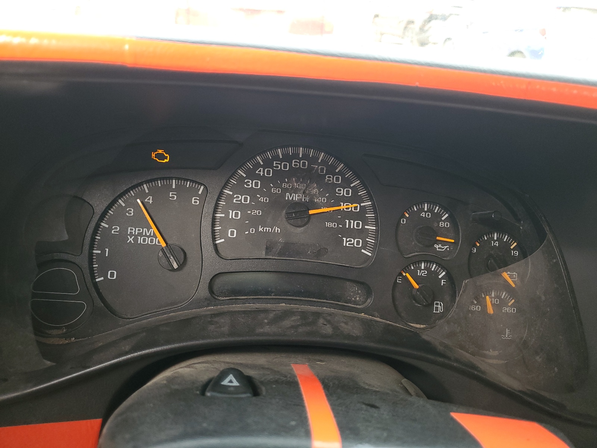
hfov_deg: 67.3
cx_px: 298
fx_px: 448
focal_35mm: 26
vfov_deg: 53.1
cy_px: 224
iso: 80
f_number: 1.5
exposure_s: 1/120
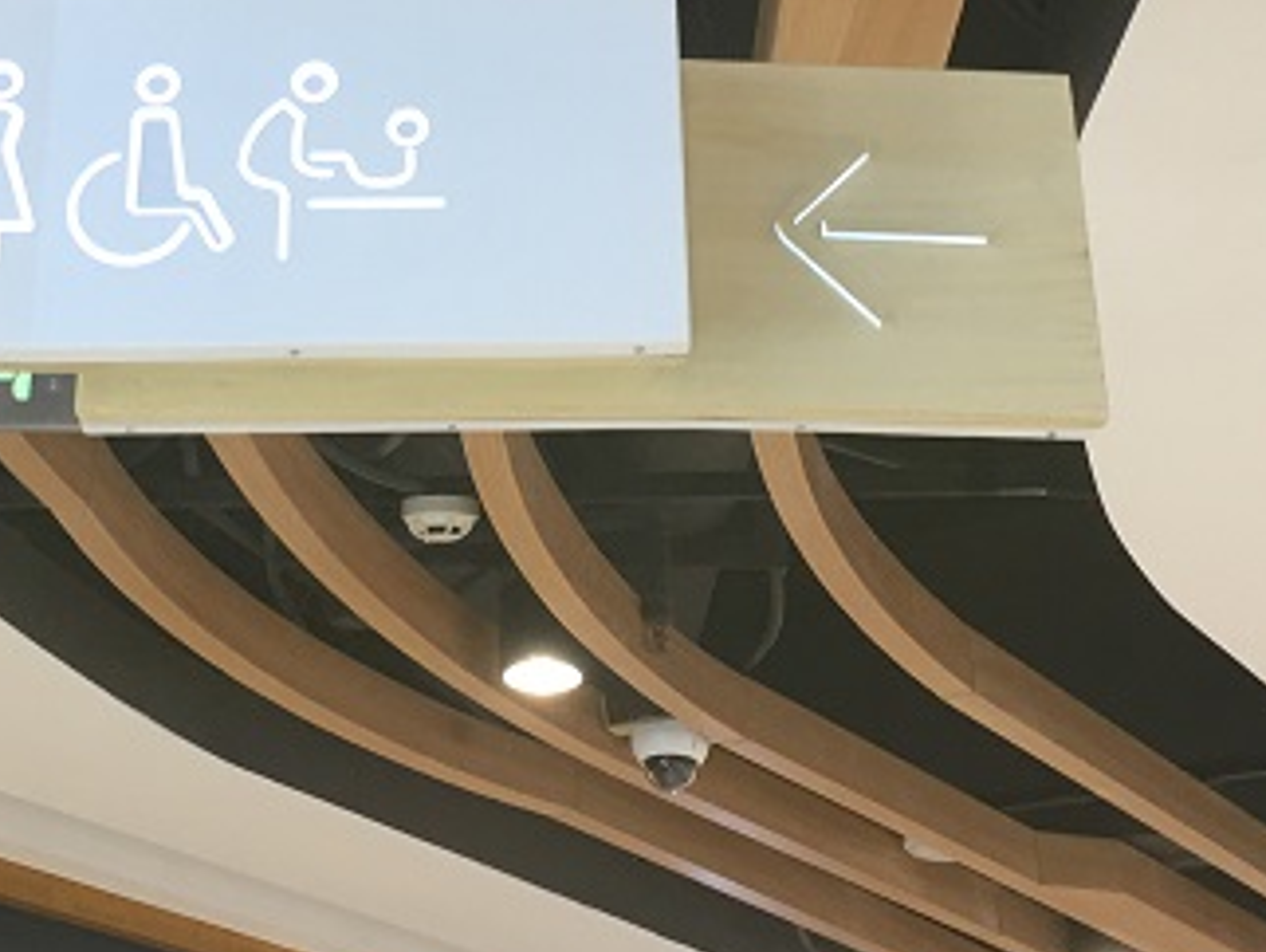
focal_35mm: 72
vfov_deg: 20.2
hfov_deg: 26.9
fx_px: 2635
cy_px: 169
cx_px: 440
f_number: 2.2
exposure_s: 1/33
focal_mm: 4.15
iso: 40
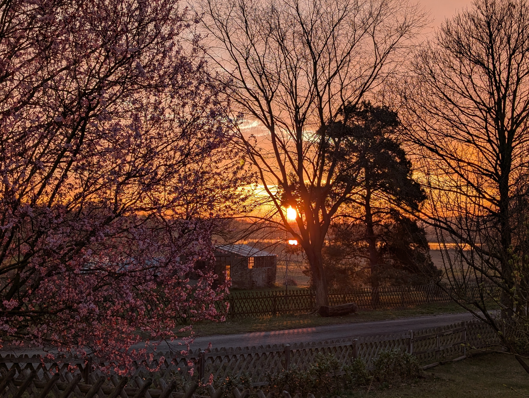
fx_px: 750
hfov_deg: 38.9
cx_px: 264
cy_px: 199
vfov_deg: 29.7
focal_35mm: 49
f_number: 1.68
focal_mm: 6.9
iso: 18
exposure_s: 1/277
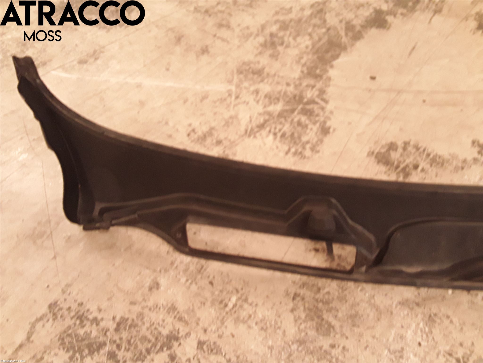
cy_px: 182
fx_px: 391
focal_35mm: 28
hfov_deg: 63.4
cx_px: 242
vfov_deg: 49.7
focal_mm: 2.91
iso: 200
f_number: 1.9
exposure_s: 1/33
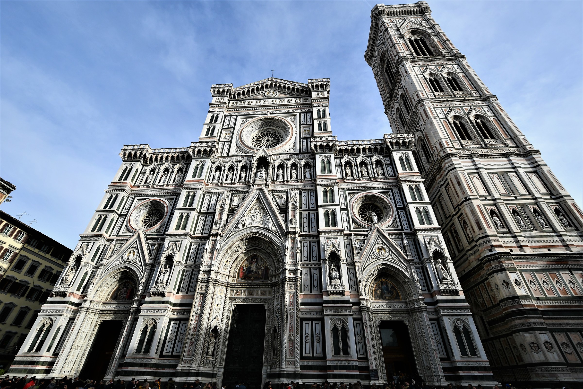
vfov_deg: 77.3
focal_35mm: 15
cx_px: 292
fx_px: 243
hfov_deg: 100.4
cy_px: 194
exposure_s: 1/250
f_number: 8
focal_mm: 10
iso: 100
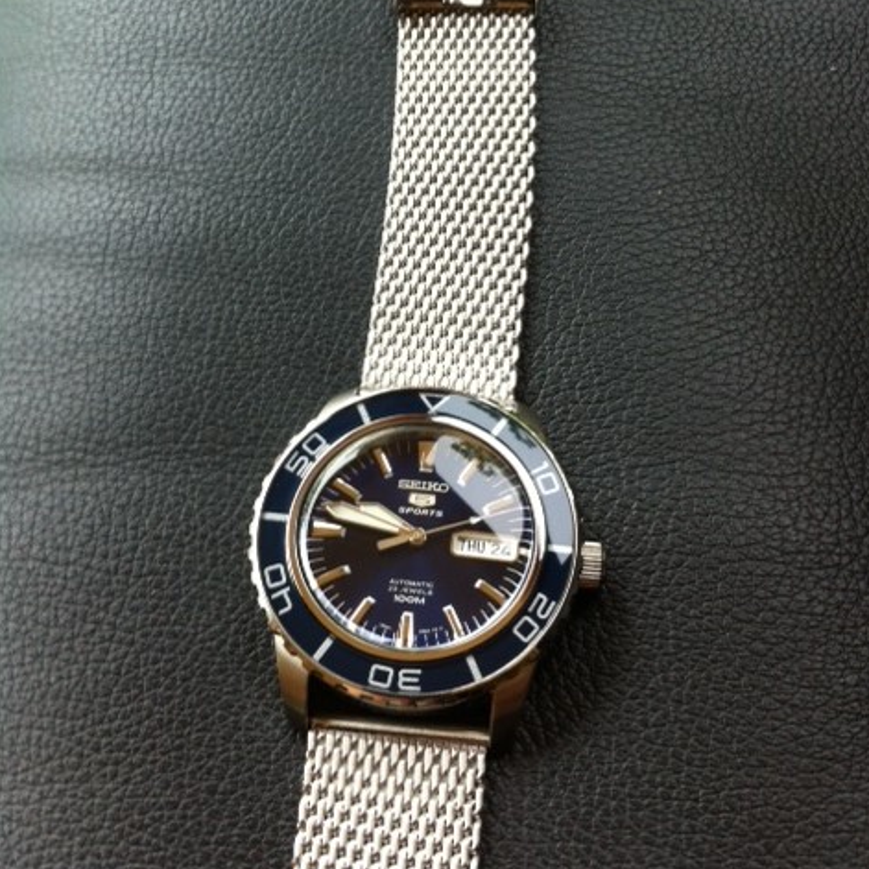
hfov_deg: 40.0
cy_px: 338
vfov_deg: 39.8
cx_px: 437
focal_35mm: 42
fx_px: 1193
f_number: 2.8
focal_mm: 3.85
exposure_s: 1/15
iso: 100
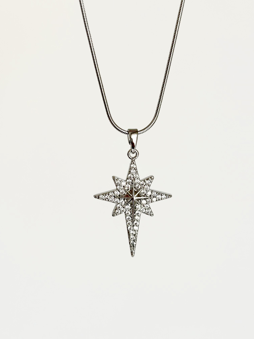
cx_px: 127
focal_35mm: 52
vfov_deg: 36.8
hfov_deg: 28.0
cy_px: 170
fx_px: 509
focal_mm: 5.96
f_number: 1.6
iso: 50
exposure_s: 1/79
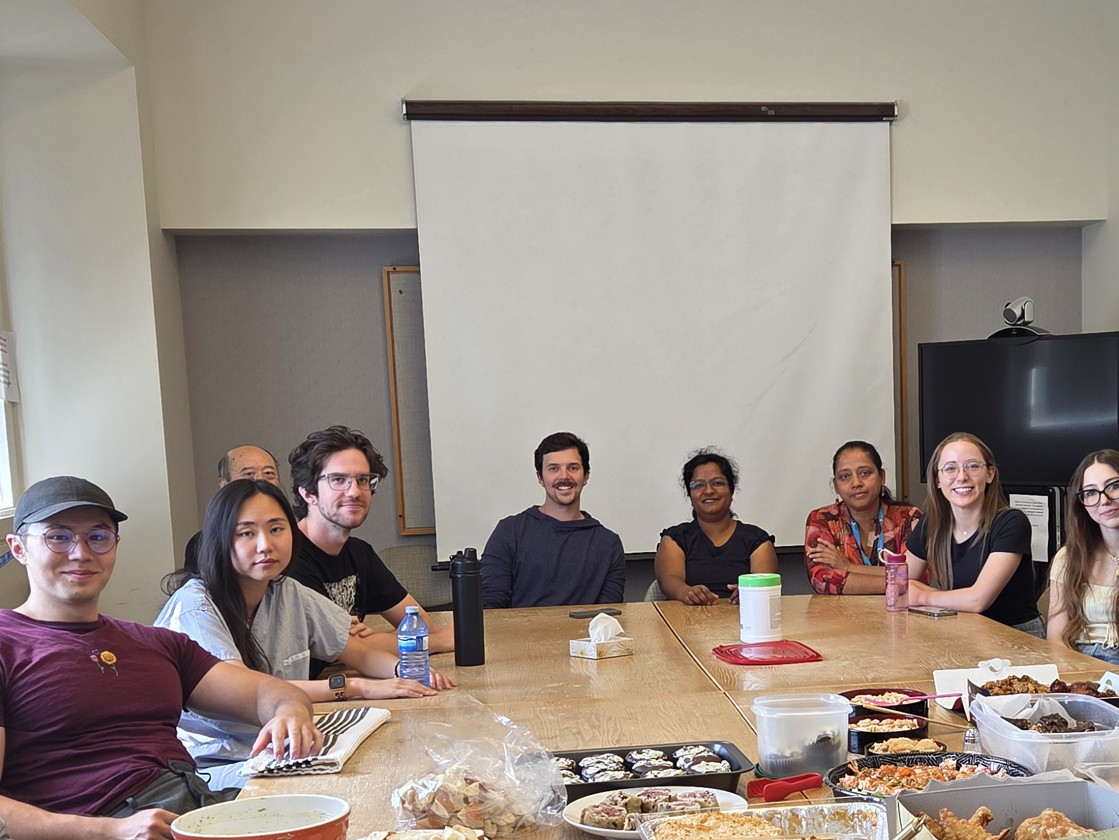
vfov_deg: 28.8
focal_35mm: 50
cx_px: 781
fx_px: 1616
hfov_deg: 37.6
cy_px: 609
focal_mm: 5.4
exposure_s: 1/120
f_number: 1.8
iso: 80
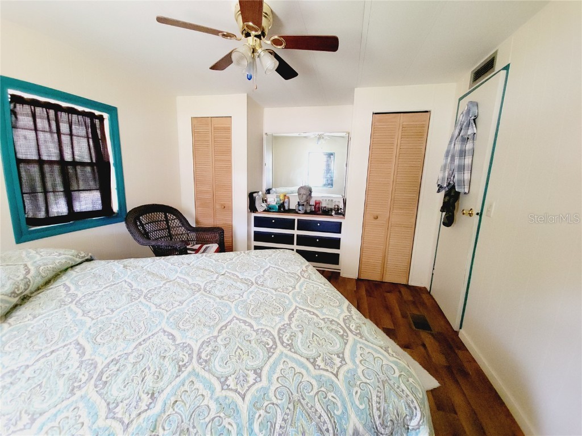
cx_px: 291
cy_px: 218
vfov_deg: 89.9
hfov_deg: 106.2
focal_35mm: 13
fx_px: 219
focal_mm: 2.2
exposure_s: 1/30
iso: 500
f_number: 2.2
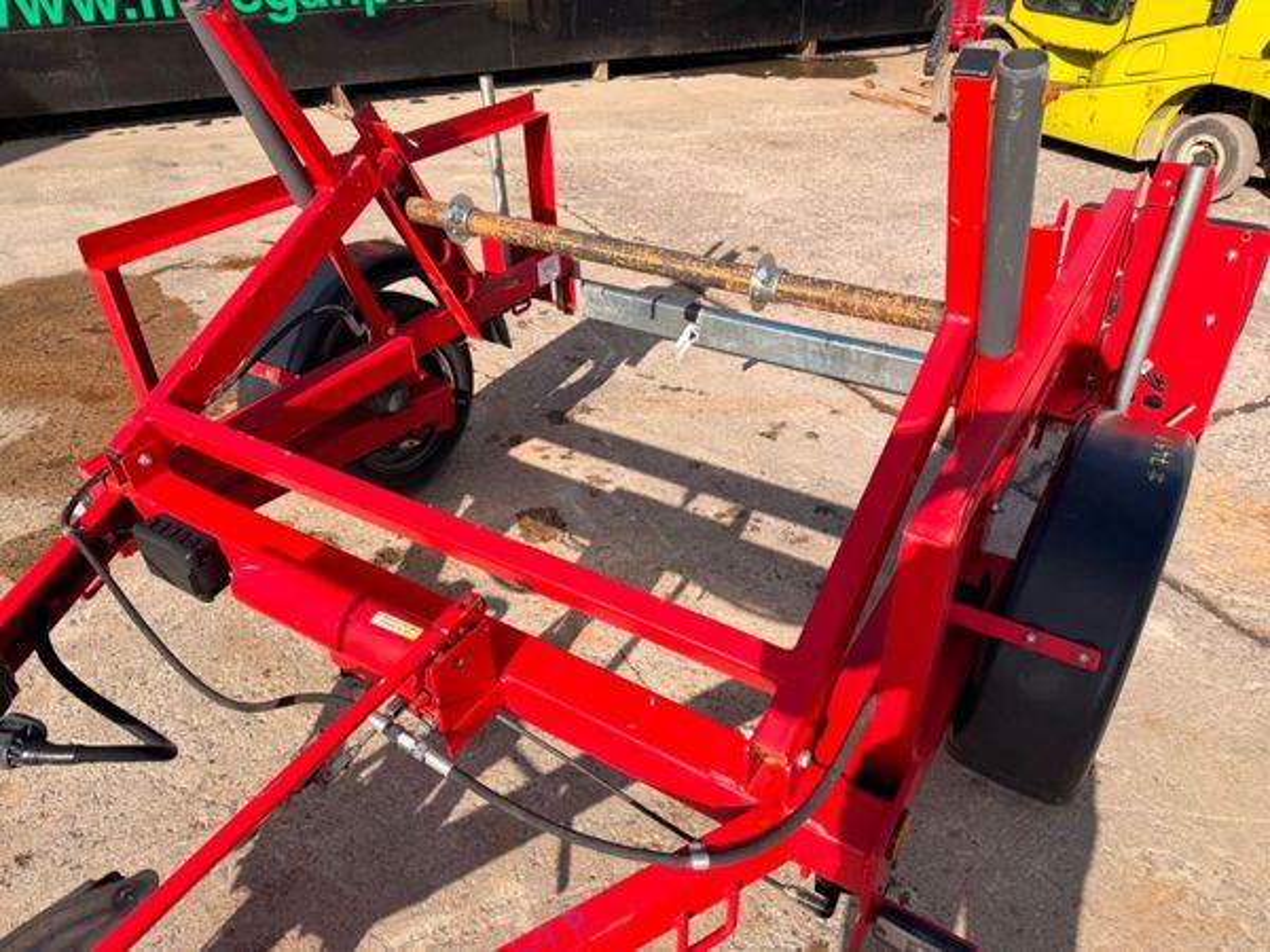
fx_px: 881
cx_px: 635
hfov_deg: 71.6
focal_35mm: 24
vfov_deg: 56.8
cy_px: 476
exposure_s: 1/3425
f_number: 1.78
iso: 80
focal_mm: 6.76
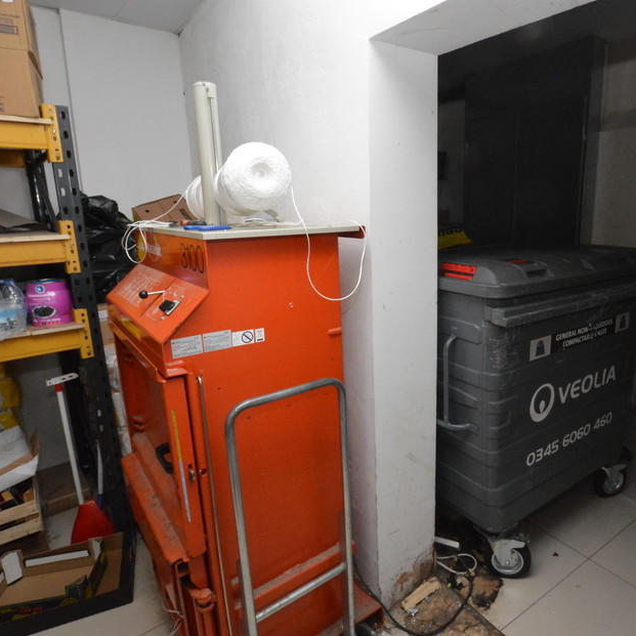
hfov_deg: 70.9
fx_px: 437
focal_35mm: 21
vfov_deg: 72.1
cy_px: 316
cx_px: 399
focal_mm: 10
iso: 3200
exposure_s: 1/60
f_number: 10
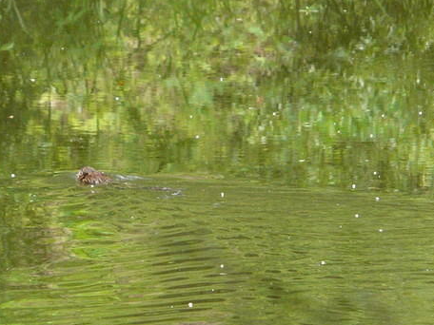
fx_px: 8526
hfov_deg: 2.9
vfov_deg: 2.2
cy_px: 195
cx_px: 144
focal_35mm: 680
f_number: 4
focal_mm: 62.4
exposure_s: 1/400
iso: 400
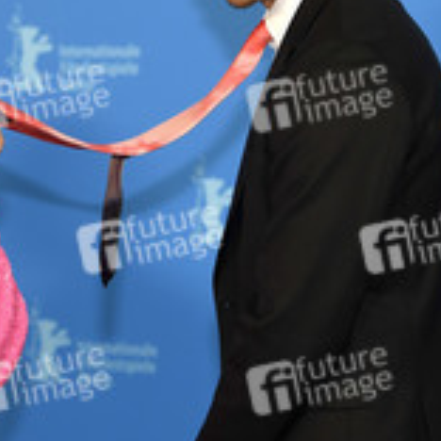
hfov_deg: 10.1
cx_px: 75
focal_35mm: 172
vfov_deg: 10.2
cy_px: 170
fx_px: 2479
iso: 640
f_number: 3.5
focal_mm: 70
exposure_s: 1/400
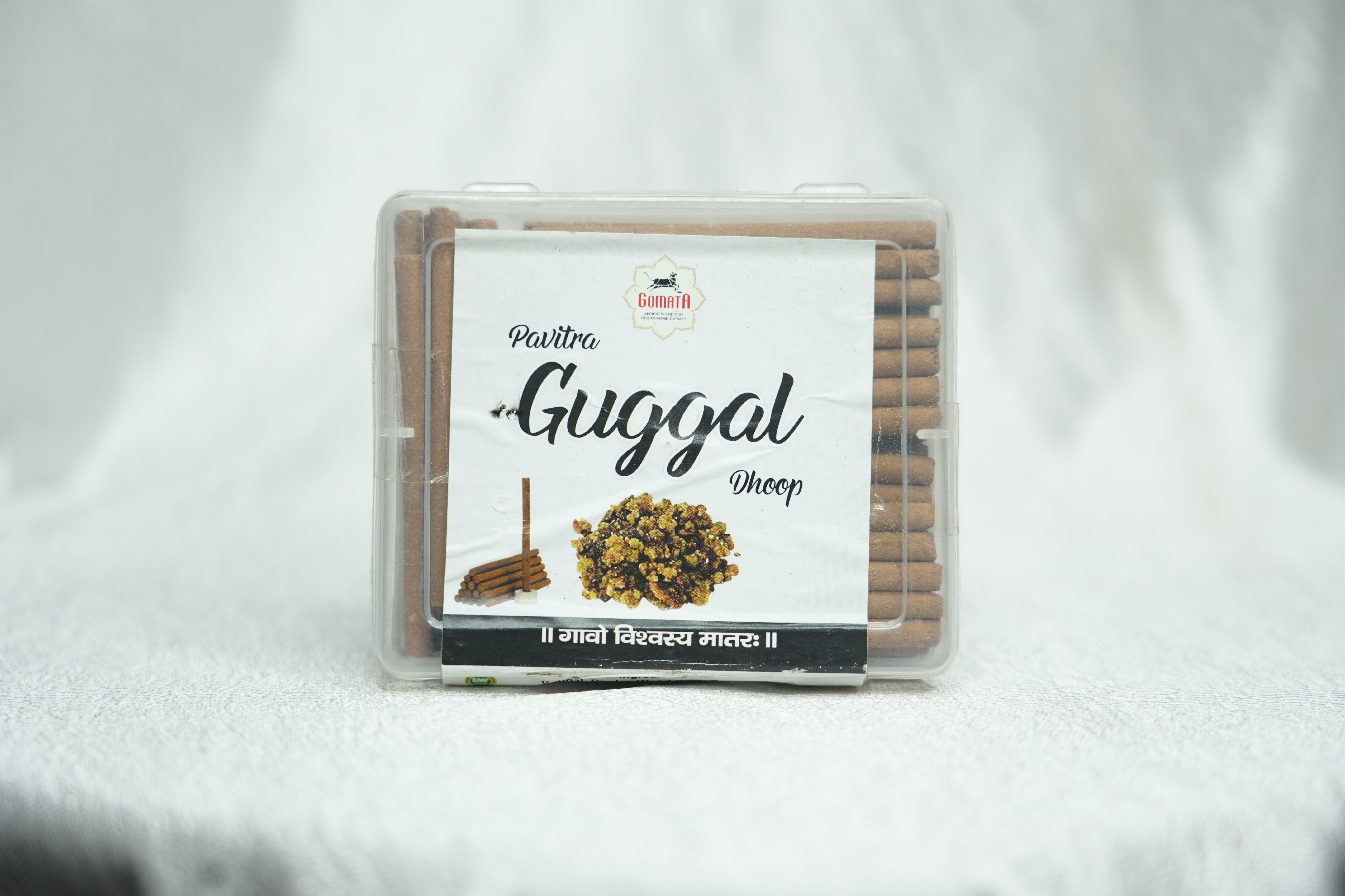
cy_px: 448
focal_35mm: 73
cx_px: 672
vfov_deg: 18.7
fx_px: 2727
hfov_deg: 27.7
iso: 250
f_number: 4
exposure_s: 1/100
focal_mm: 73
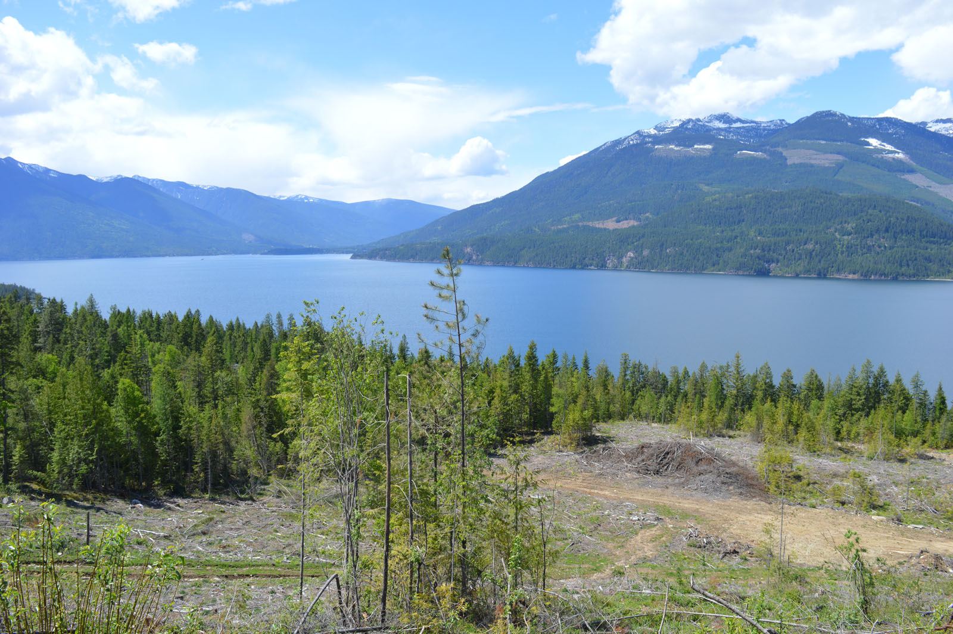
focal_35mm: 27
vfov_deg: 47.9
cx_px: 476
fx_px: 714
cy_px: 317
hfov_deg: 67.4
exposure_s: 1/250
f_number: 8
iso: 100
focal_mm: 18
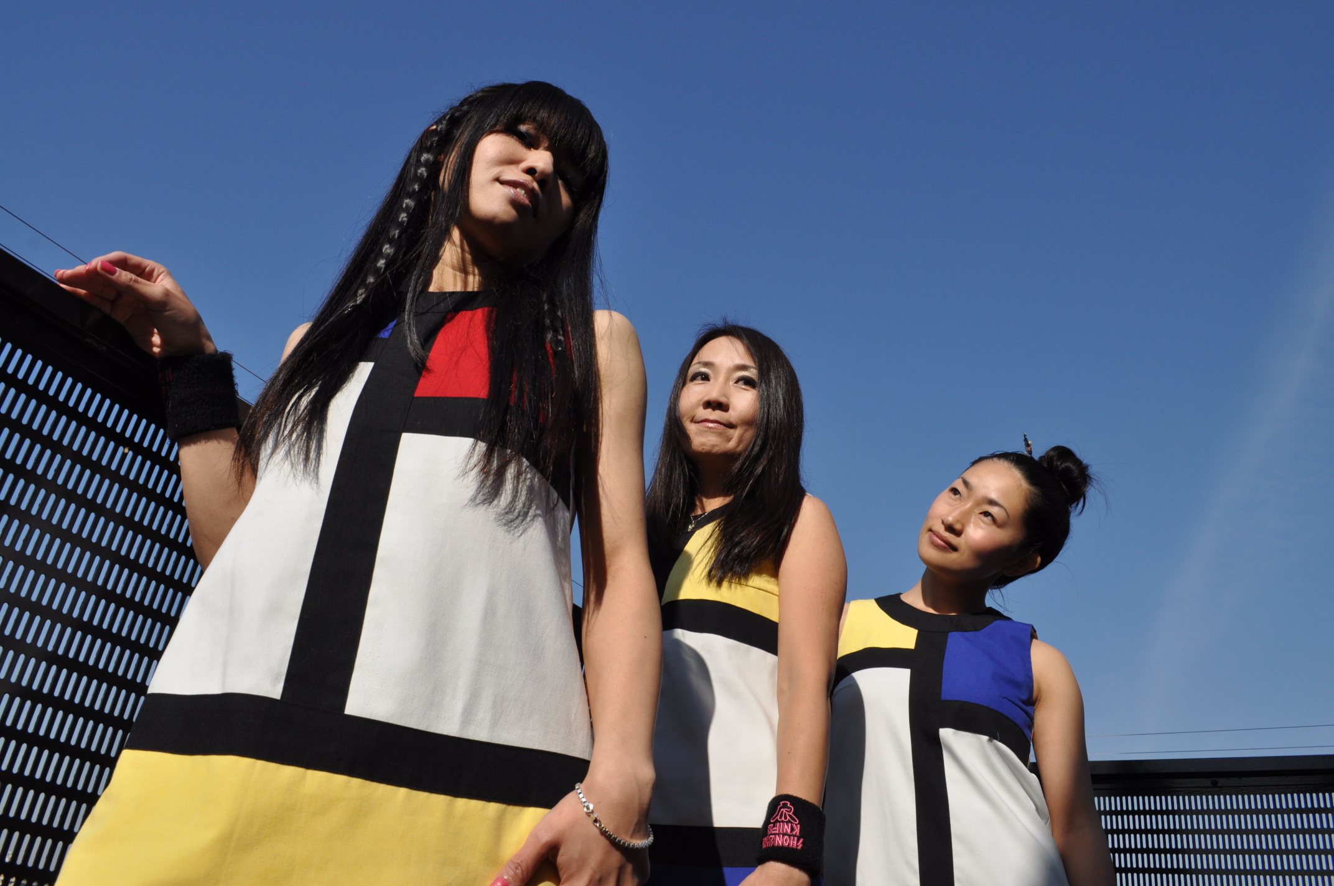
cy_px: 443
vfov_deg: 47.8
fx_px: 999
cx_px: 667
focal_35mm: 27
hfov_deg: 67.4
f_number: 14
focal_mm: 18
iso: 400
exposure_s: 1/800
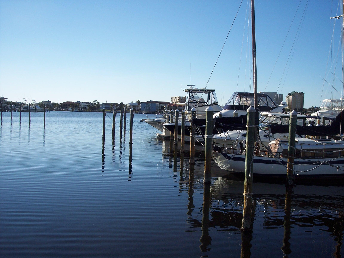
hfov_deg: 47.9
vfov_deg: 36.8
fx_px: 388
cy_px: 129
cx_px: 172
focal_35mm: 39
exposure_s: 1/500
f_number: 4
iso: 100
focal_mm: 8
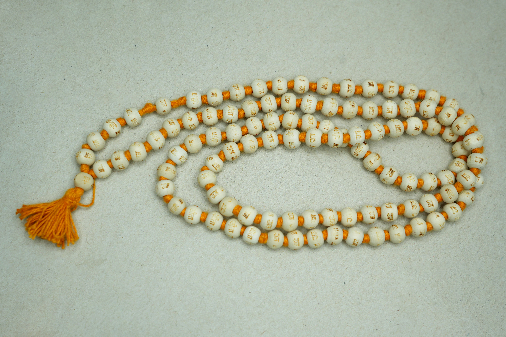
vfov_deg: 24.2
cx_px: 253
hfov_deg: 35.6
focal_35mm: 56
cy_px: 168
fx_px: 787
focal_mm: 56
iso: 200
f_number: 5.6
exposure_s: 1/60
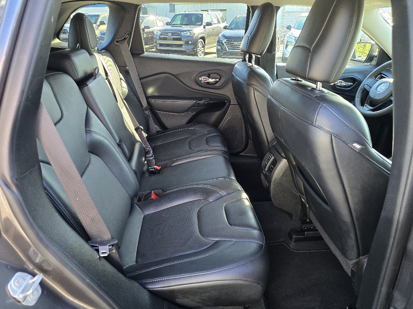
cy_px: 154
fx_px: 274
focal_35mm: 23
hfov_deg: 73.9
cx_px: 206
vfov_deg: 58.9
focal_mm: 6.3
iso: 200
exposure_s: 1/182
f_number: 1.7
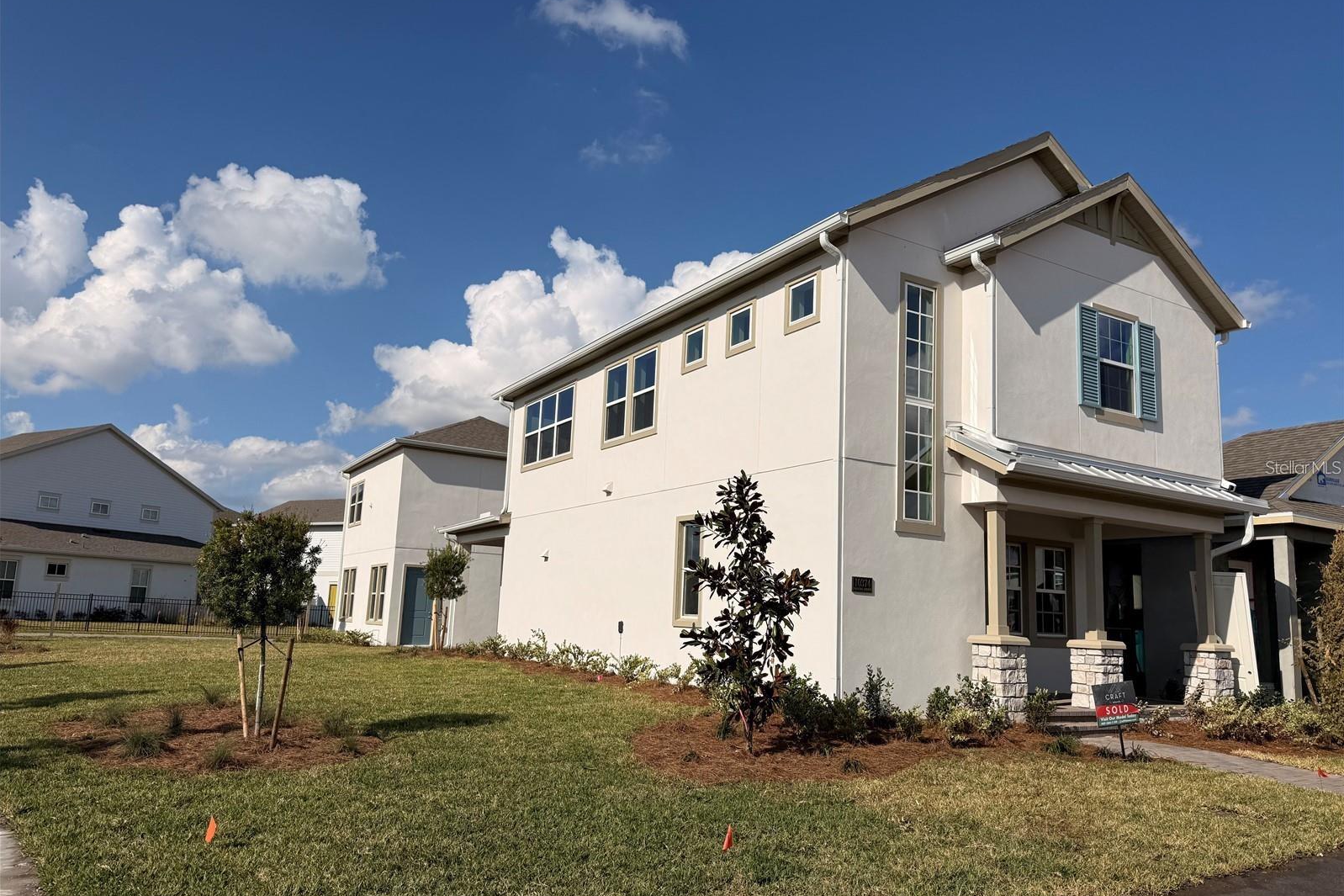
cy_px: 467
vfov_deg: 51.3
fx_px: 933
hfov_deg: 71.5
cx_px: 672
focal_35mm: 25
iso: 80
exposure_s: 1/11905
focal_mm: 6.76
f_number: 1.78
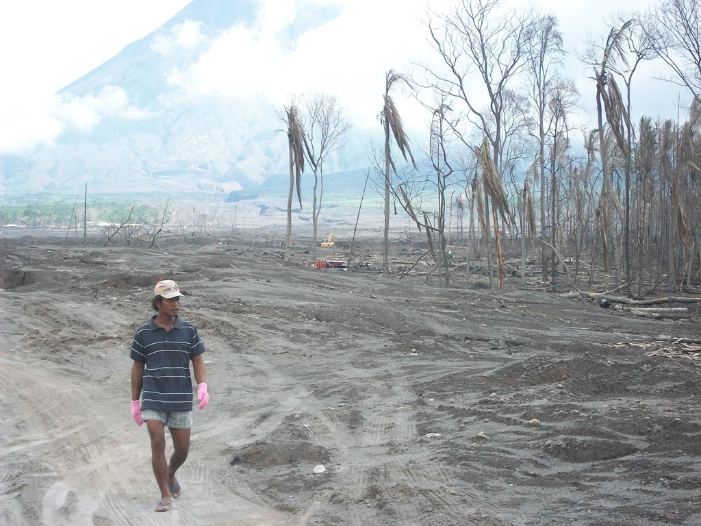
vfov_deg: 15.4
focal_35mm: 96
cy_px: 263
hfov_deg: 20.4
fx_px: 1944
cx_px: 350
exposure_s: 1/200
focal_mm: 17.1
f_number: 5.2
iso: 80
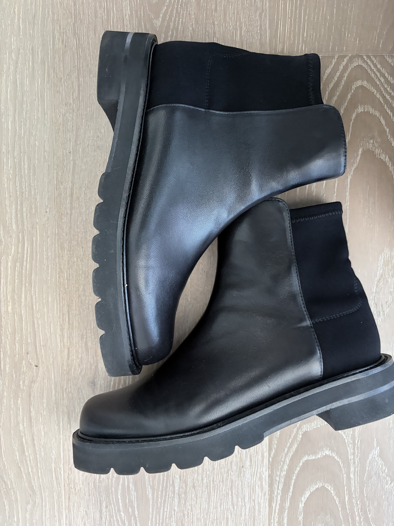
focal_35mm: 26
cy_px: 263
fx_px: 395
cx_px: 197
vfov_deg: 67.3
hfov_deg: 53.1
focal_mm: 5.96
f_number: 1.6
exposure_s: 1/33
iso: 640
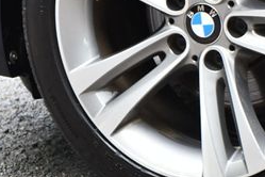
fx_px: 3459
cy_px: 32
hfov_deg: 4.4
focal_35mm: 470
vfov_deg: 2.9
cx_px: 225
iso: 800
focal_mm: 122
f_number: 4.8
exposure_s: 1/250
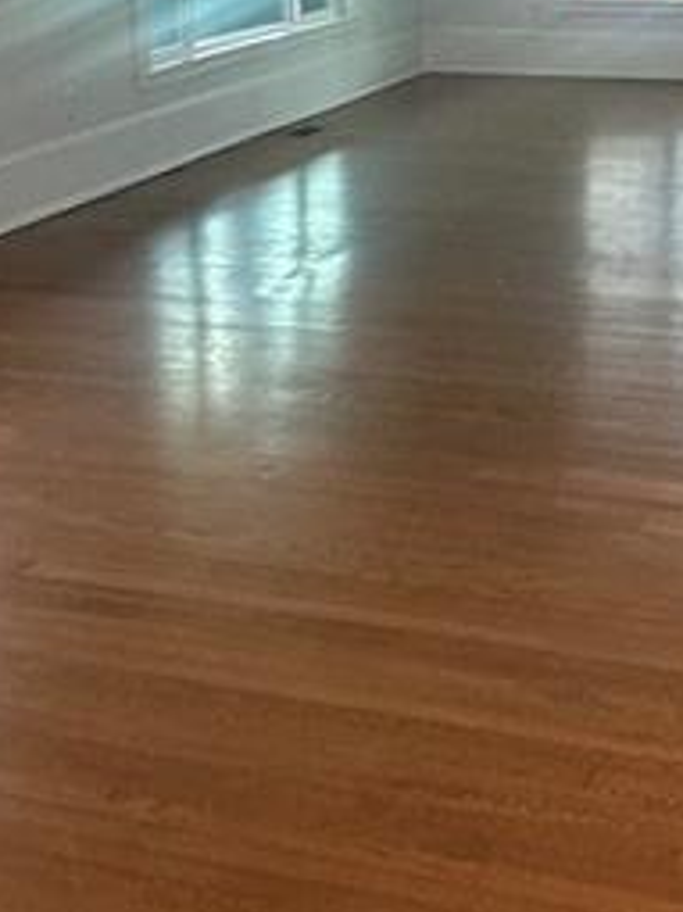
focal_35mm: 66
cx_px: 447
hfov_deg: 22.2
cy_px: 107
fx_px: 1738
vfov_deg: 28.4
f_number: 2.2
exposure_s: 1/120
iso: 200
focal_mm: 2.22
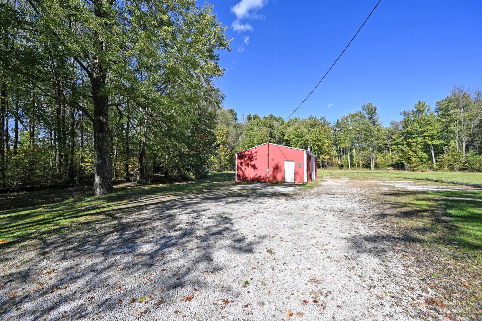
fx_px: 187
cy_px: 160
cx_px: 241
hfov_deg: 104.3
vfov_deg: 81.2
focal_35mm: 14
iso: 100
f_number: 6.3
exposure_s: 1/320
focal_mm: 14
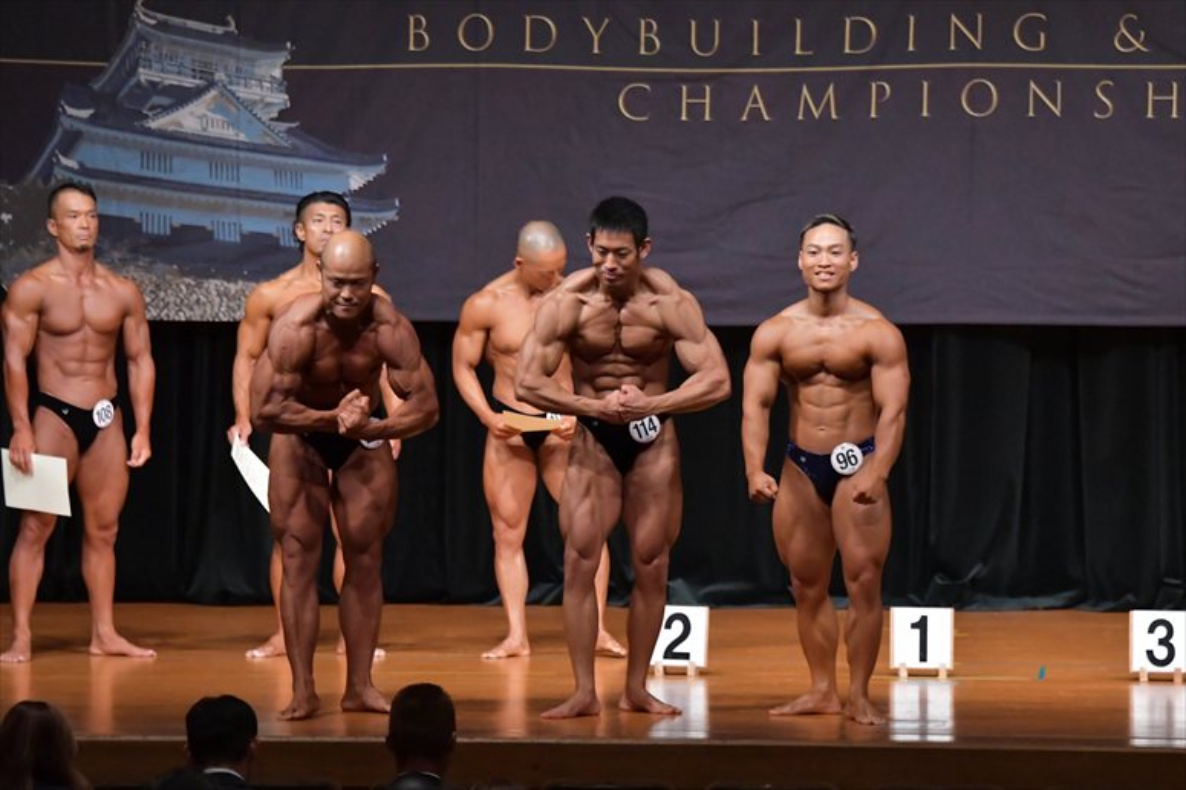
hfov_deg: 10.2
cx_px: 593
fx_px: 6652
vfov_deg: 6.8
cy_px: 395
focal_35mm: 202
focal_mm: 135
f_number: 5.6
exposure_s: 1/400
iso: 6400
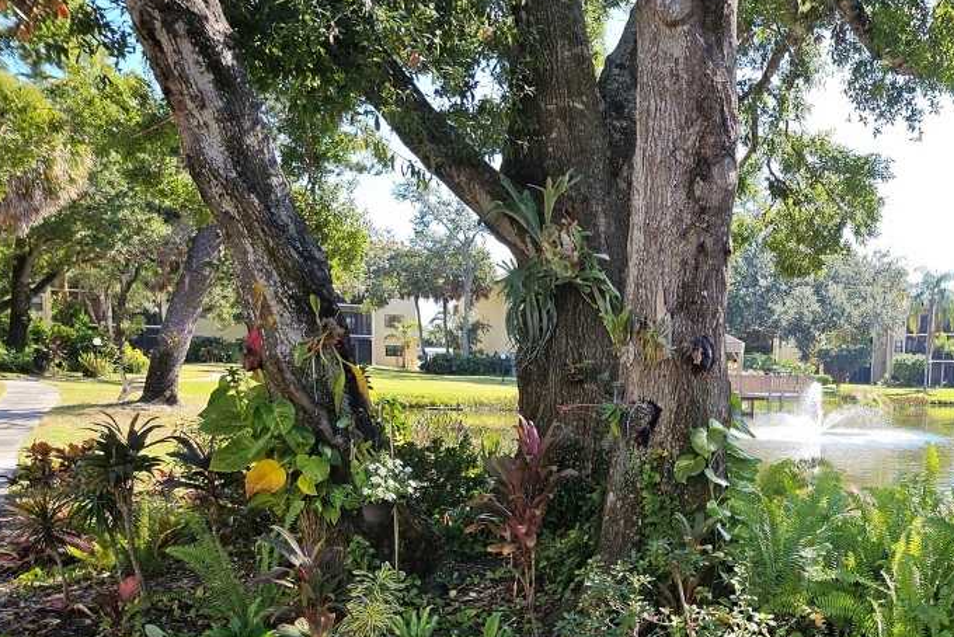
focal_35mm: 36
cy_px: 494
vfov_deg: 35.9
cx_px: 703
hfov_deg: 51.1
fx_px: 954
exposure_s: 1/153
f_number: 1.7
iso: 10
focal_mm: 6.3
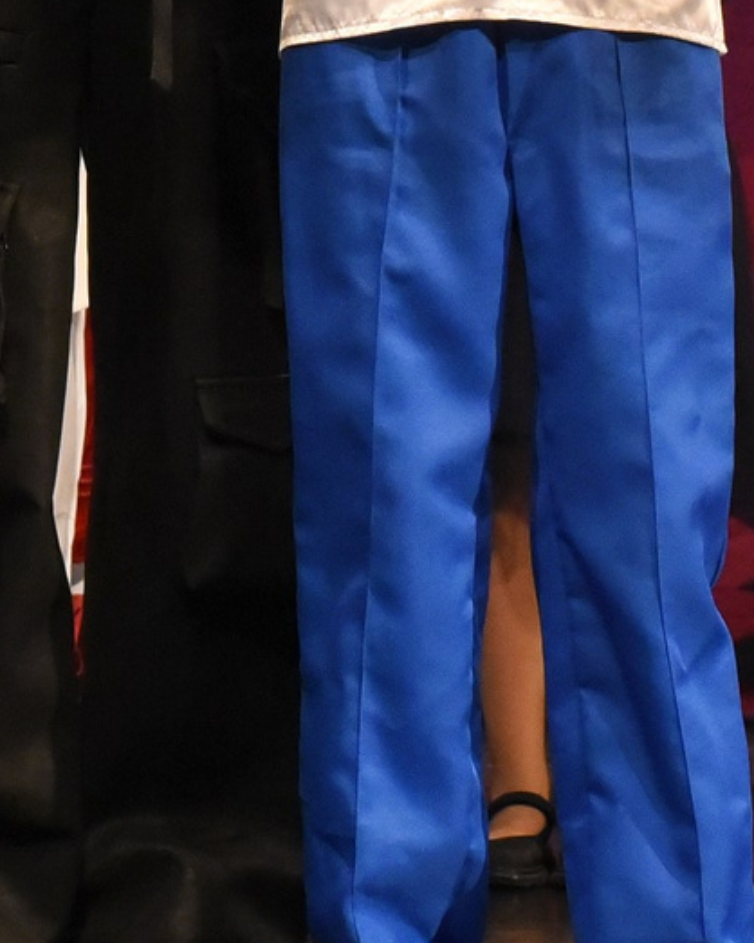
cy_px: 66
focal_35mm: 161
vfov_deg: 11.9
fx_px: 4494
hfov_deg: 9.6
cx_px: 498
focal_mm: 35
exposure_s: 1/250
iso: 5000
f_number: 6.3
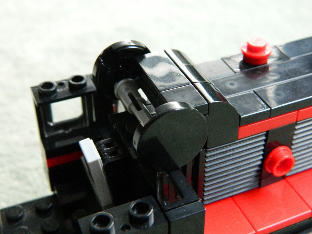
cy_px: 117
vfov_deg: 25.7
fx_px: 514
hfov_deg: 33.8
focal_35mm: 57
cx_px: 156
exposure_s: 1/5
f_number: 3.8
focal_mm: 10.2
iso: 400
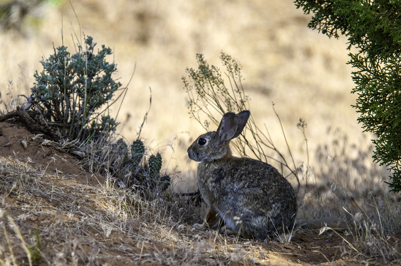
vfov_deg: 4.0
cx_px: 200
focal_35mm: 345
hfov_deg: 6.0
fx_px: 3838
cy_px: 133
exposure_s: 1/80
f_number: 5.3
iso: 200
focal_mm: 230
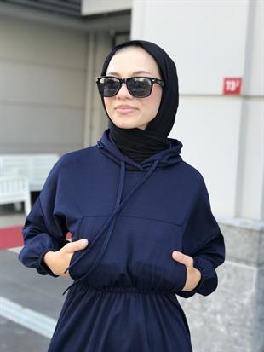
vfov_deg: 33.8
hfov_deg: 25.7
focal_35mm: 57
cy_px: 176
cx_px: 132
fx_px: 579
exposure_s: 1/60
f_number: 2.8
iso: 25
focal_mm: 6.6
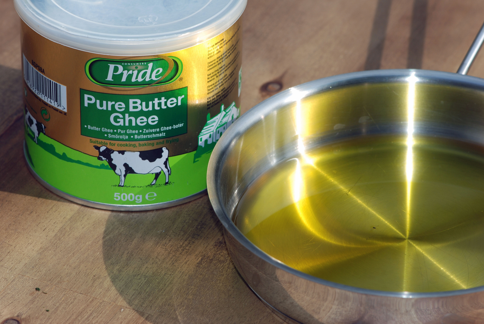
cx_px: 242
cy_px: 162
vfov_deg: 8.7
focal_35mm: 158
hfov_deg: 13.0
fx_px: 2120
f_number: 10
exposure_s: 1/200
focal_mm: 105
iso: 100
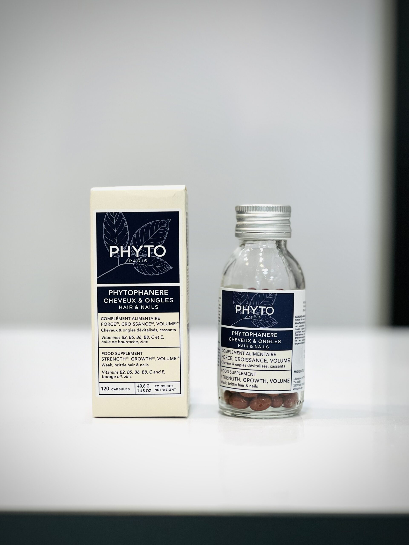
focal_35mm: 77
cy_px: 272
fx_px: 1213
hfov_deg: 19.1
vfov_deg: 25.3
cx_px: 204
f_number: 2.8
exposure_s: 1/100
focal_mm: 9
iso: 125
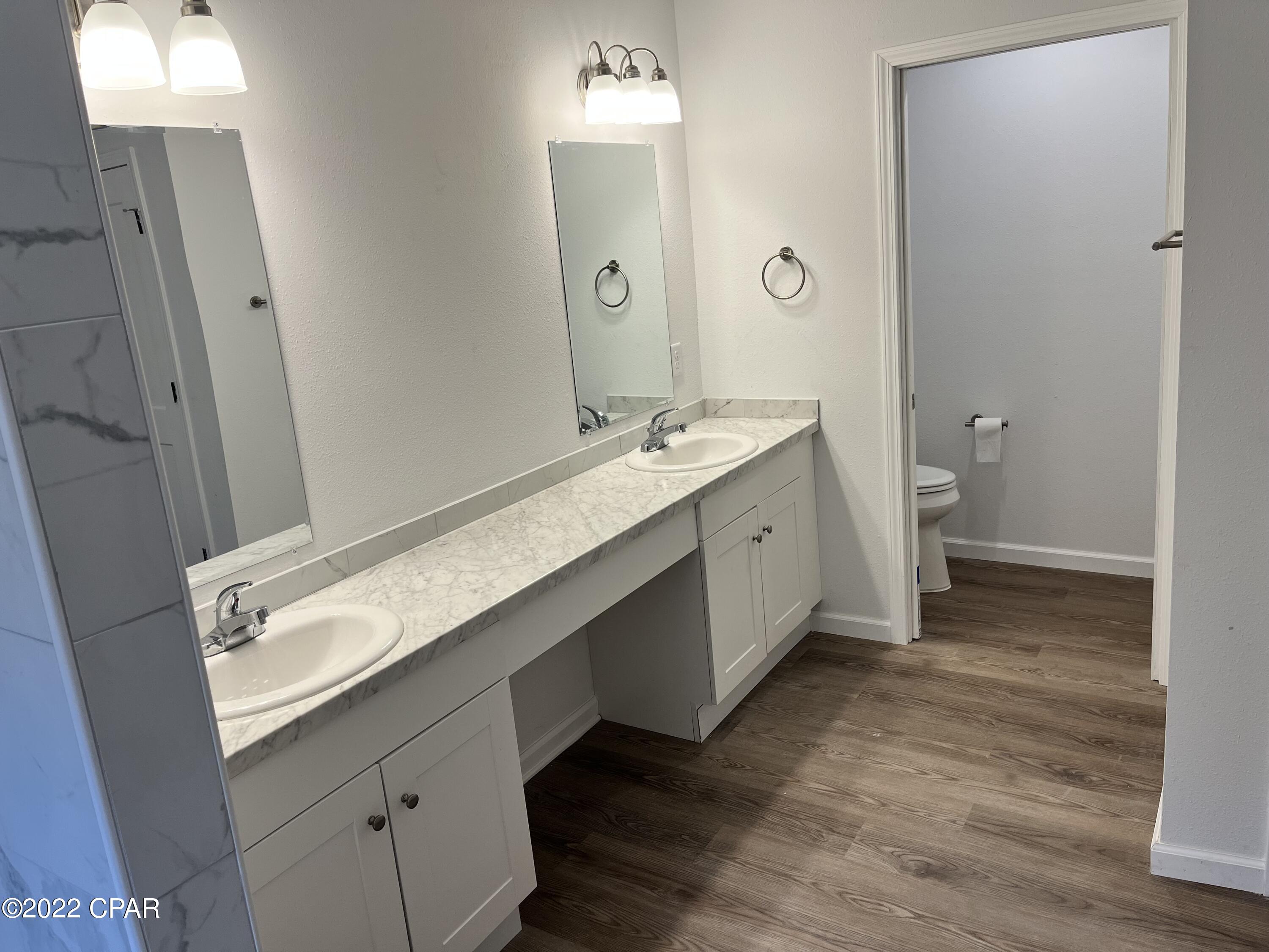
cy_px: 476
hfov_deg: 67.3
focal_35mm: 26
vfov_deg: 53.1
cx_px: 634
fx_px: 953
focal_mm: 5.1
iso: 50
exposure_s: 1/120
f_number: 1.6
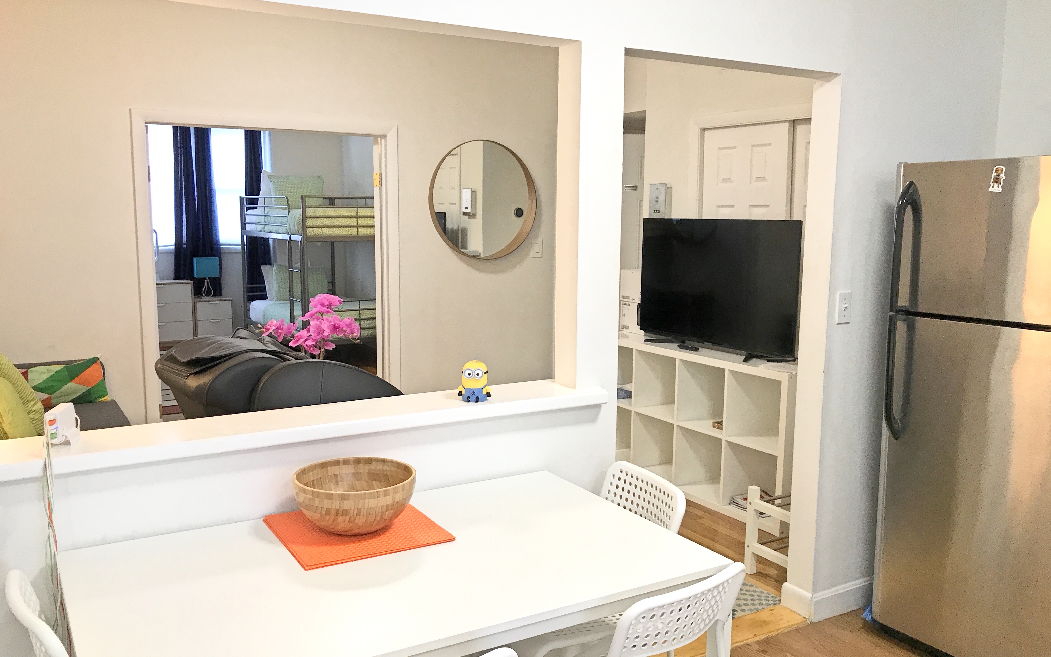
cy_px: 337
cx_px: 523
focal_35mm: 30
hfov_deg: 62.9
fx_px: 859
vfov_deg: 41.8
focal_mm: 3.99
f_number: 1.8
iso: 20
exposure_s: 1/30
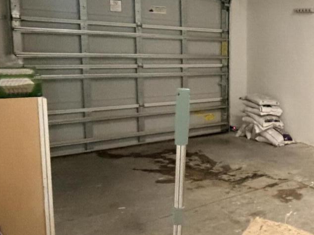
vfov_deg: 32.8
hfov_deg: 34.0
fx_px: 399
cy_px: 99
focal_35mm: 44
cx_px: 384
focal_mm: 2.22
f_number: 2.2
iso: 1250
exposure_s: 1/40
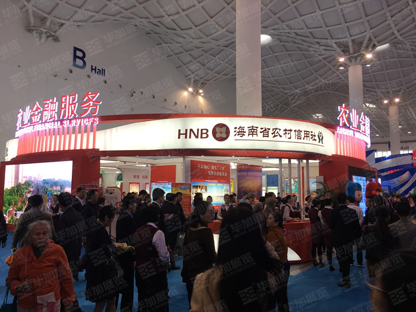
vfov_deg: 48.2
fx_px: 349
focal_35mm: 29
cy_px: 156
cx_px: 208
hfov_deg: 61.7
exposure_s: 1/50
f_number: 2.2
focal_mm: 4.15
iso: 32
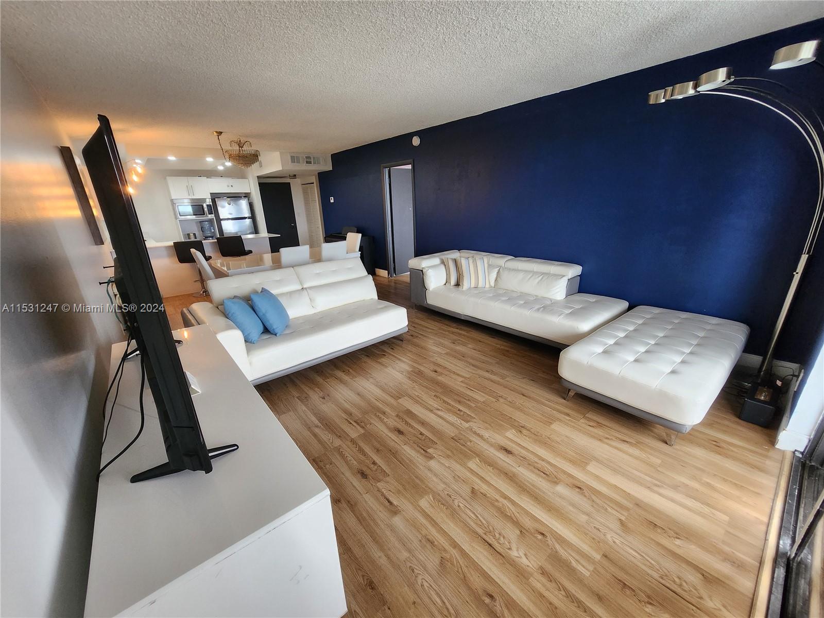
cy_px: 309
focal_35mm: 13
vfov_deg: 89.9
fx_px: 309
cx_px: 412
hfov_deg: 106.2
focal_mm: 1.74
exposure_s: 1/60
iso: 160
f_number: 2.2
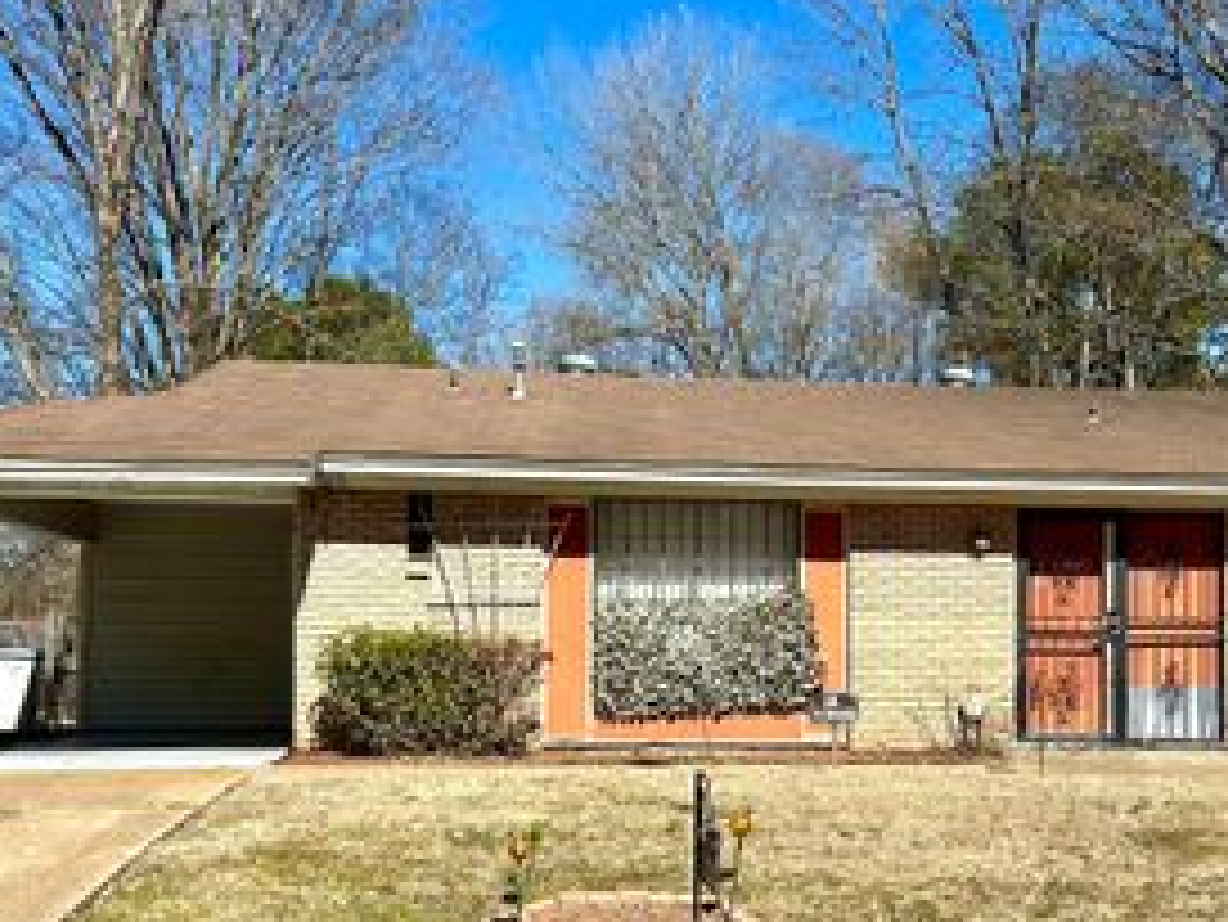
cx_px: 805
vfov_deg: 32.4
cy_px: 668
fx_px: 1562
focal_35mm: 44
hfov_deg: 42.4
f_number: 1.78
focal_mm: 6.86
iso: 80
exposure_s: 1/5525
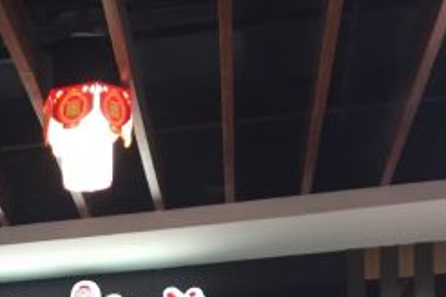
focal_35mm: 86
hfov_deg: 22.6
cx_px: -15
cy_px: 590
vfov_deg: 13.6
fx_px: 1065
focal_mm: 4.15
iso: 125
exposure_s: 1/33
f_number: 2.2
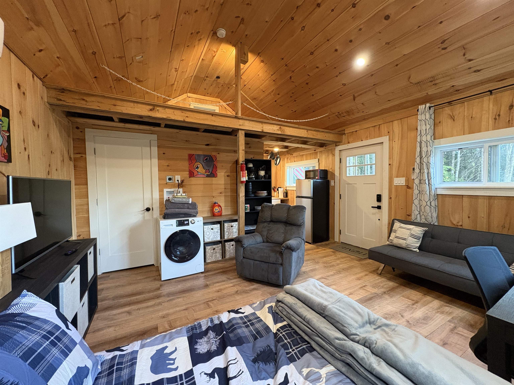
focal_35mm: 14
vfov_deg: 85.7
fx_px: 208
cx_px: 257
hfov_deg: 102.1
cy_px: 192
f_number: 2.2
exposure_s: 1/60
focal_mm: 2.22
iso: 400
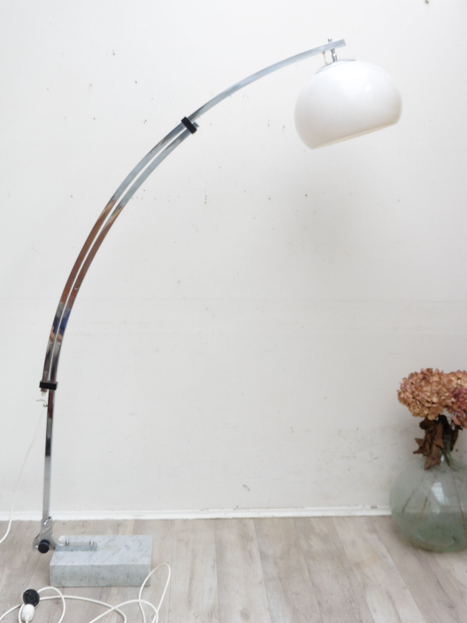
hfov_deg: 36.8
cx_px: 234
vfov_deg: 47.9
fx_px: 702
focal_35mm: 39
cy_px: 312
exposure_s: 1/60
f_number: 3.9
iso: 125
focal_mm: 6.9
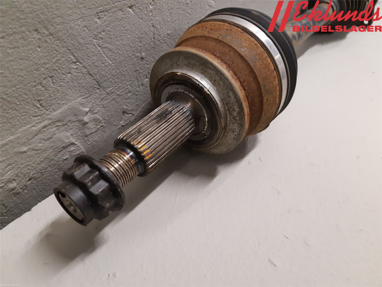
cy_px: 144
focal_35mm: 26
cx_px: 191
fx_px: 287
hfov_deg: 67.3
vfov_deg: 53.1
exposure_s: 1/50
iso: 200
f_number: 1.7
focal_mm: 3.93
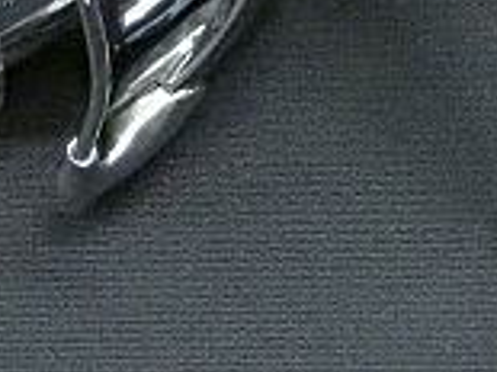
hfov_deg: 10.1
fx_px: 2812
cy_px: -353
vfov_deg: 7.3
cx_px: 257
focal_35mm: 196
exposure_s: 1/40
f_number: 3.5
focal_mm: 6.86
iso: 1600
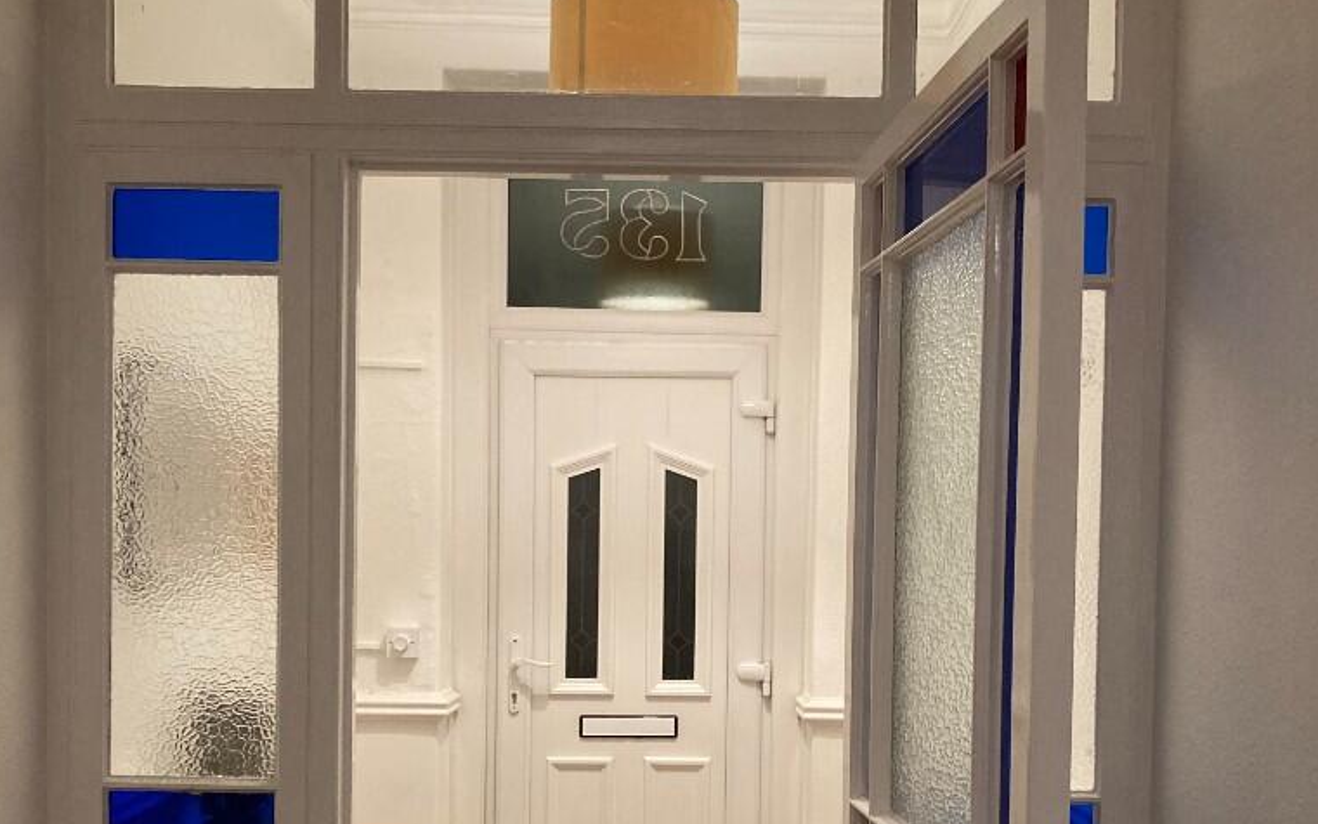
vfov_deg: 31.5
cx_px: 657
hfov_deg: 49.3
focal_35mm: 40
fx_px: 1437
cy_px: 602
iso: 250
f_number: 1.8
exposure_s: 1/60
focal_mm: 3.99
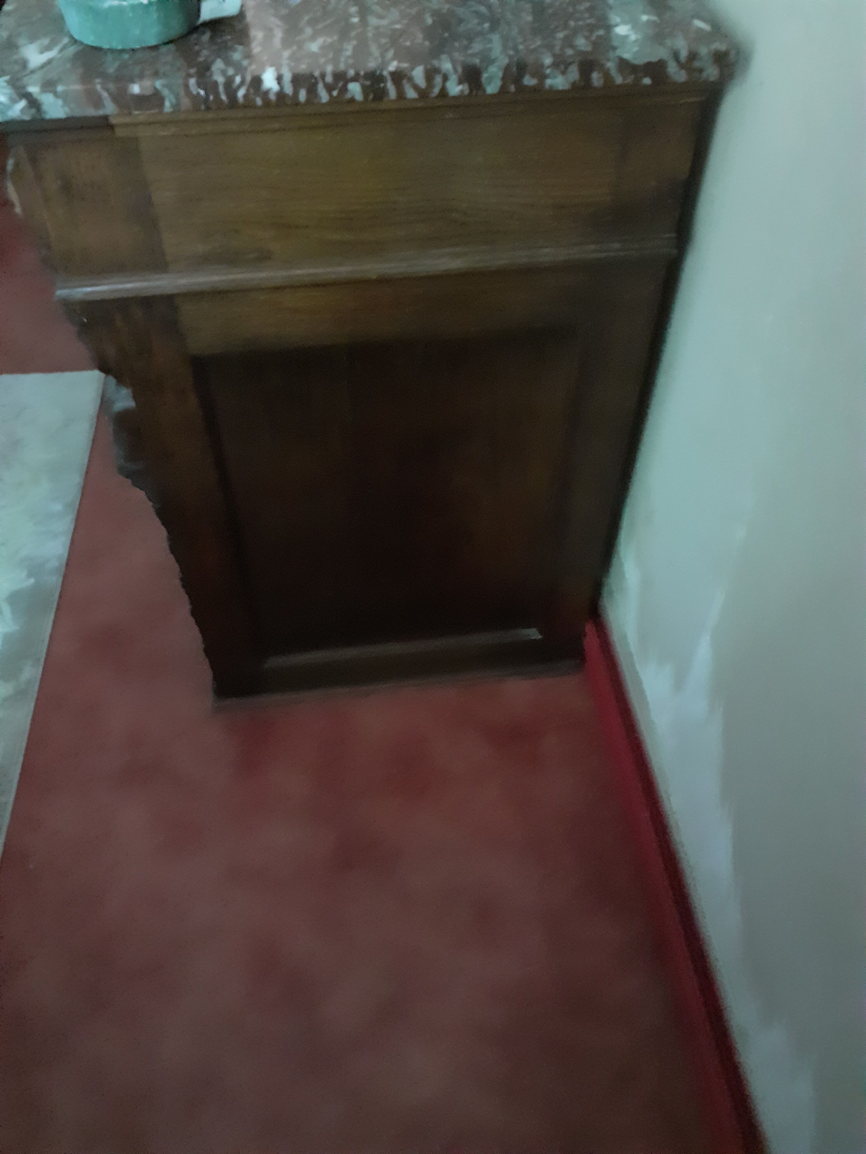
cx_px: 433
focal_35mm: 27
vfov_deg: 65.3
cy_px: 577
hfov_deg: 51.4
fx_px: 901
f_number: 1.9
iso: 1250
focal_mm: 3.6
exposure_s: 1/10
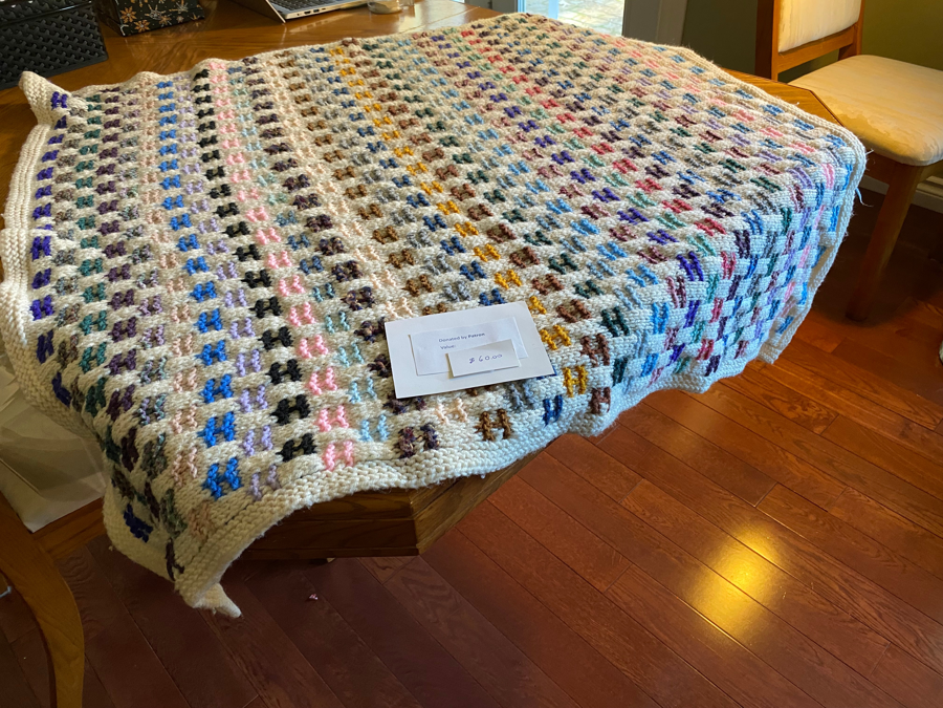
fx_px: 708
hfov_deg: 67.3
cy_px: 354
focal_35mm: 26
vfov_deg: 53.1
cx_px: 472
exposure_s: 1/60
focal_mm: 4.25
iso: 250
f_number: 1.8
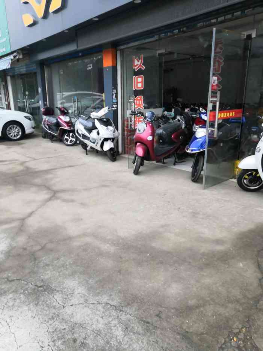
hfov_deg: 51.4
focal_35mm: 27
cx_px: 132
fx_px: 273
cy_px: 176
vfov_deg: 65.3
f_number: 1.8
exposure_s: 1/909
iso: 320
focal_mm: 3.95
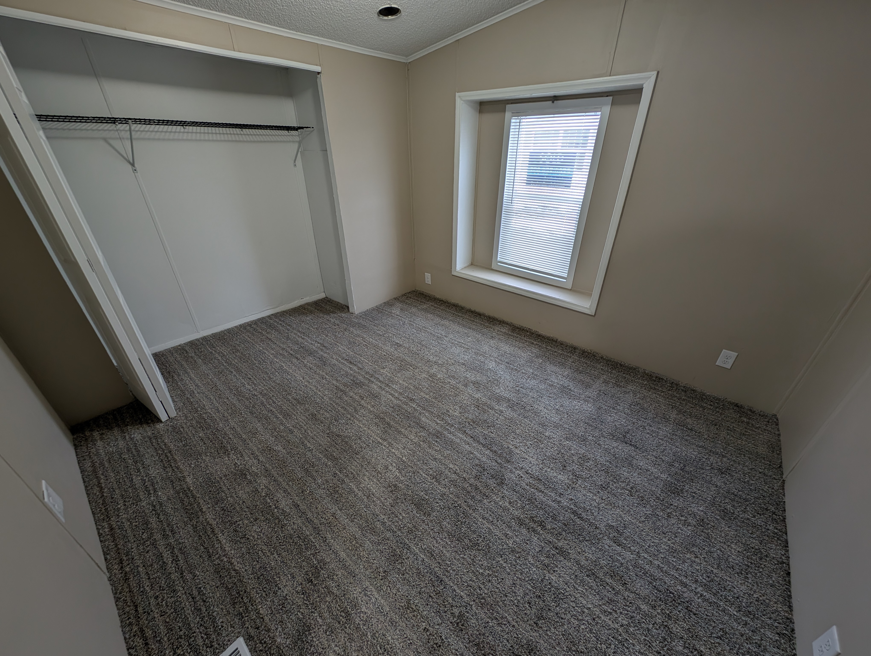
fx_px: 302
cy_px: 328
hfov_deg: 110.5
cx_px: 436
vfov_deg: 94.6
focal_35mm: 12
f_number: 1.95
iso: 46
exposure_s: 1/24
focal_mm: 2.23
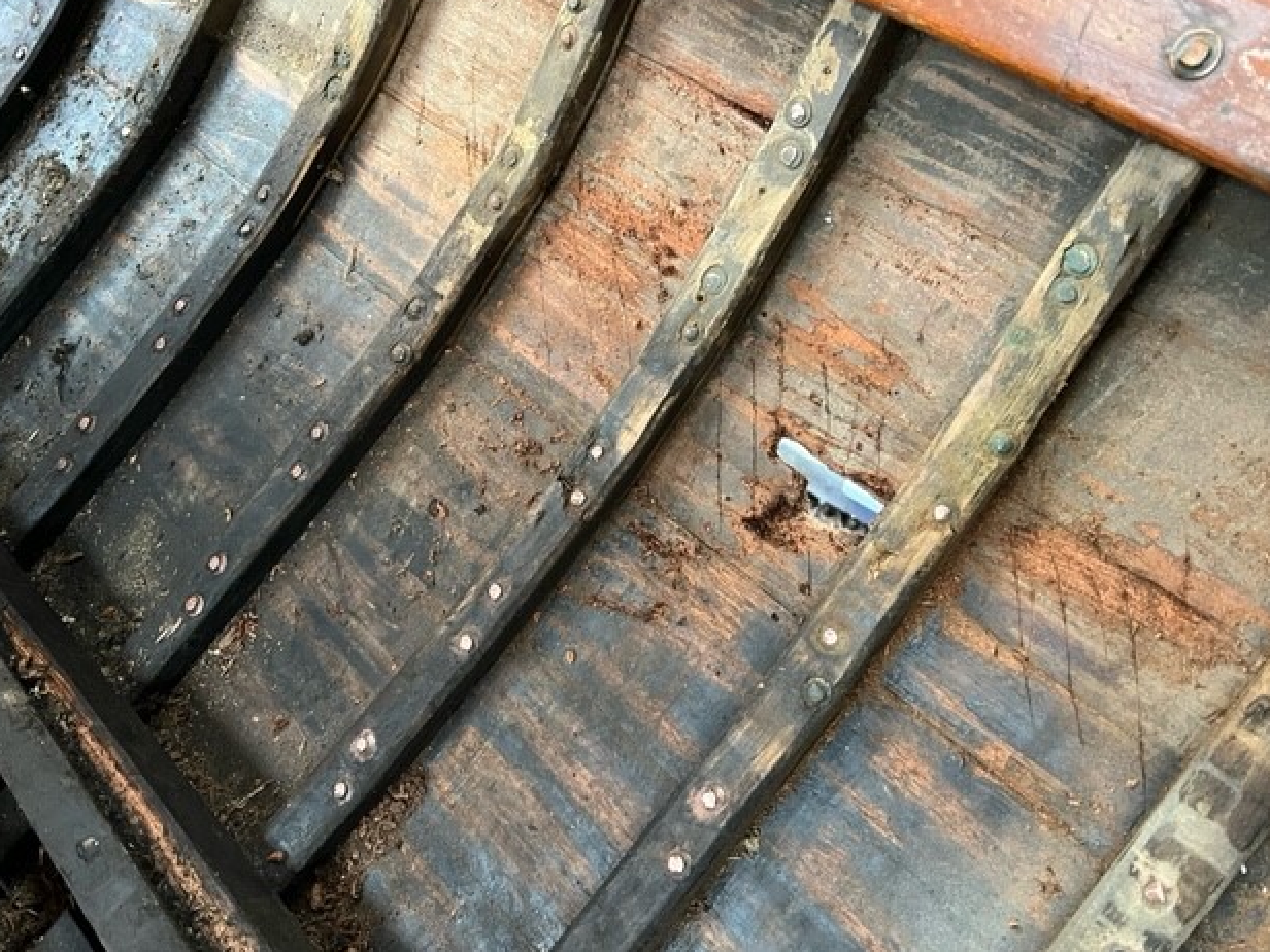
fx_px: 991
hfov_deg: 65.3
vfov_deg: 51.3
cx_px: 654
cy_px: 464
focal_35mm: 27
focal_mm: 5.7
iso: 500
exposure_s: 1/60
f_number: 1.5
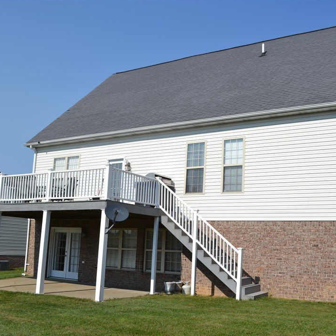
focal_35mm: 39
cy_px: 168
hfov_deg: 42.7
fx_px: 428
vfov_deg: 42.8
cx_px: 199
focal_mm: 20
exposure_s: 1/320
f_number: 9
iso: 100
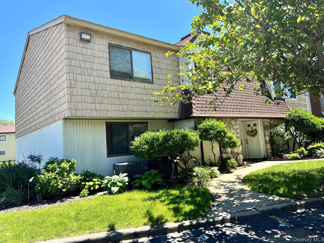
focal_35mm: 25
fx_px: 234
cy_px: 117
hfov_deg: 69.4
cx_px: 158
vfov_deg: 54.9
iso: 80
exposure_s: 1/1637
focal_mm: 6.76
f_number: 1.78
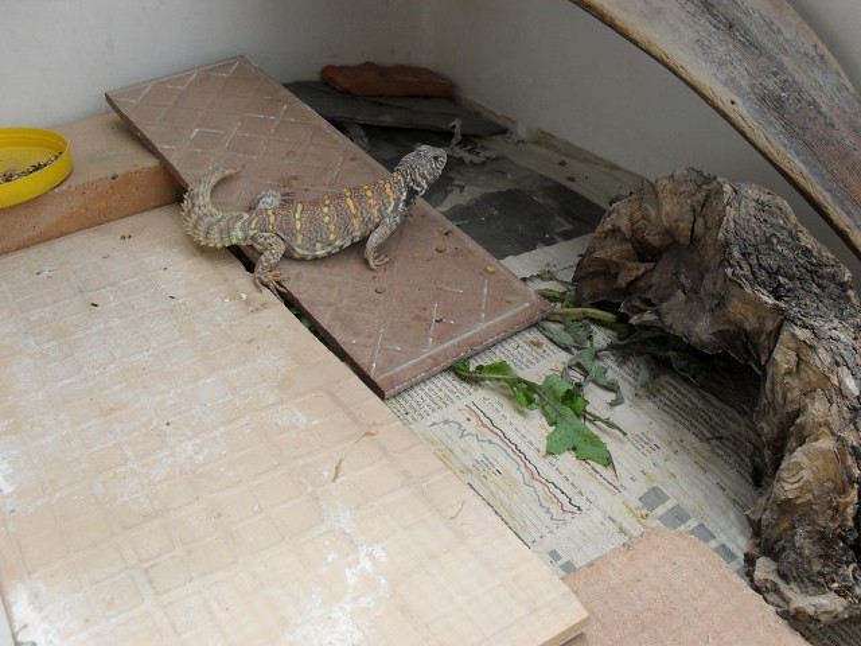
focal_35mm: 35
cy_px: 323
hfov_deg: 52.6
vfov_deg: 40.7
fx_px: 871
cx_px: 430
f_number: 3.2
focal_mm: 6.3
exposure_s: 1/350
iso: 100
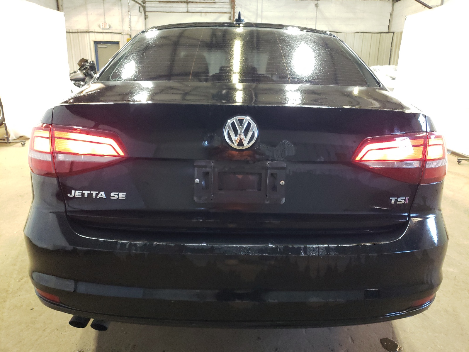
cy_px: 176
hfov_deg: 67.3
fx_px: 352
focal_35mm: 26
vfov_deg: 53.1
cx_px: 234
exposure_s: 1/50
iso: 327
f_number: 1.5
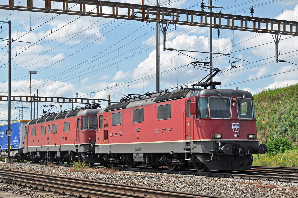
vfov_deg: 19.7
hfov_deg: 29.3
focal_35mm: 69
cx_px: 149
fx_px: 570
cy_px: 99
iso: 250
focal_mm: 46
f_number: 7.1
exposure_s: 1/1000
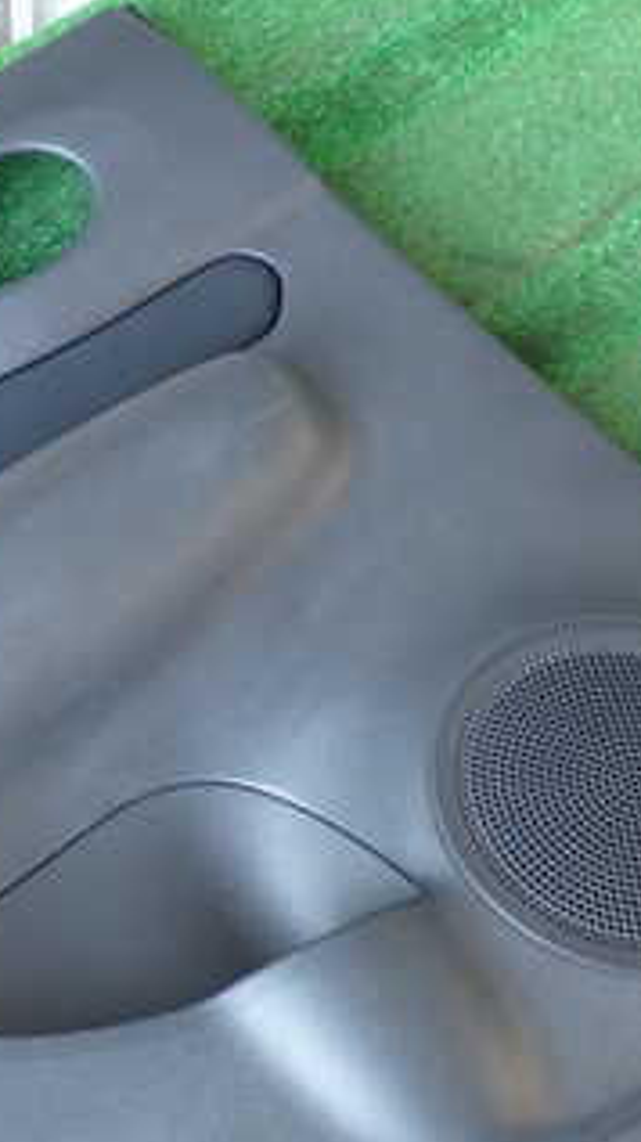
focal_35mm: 66
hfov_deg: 17.6
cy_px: 684
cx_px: -68
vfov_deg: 31.8
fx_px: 1997
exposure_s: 1/50
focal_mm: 5.79
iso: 200
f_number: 2.4
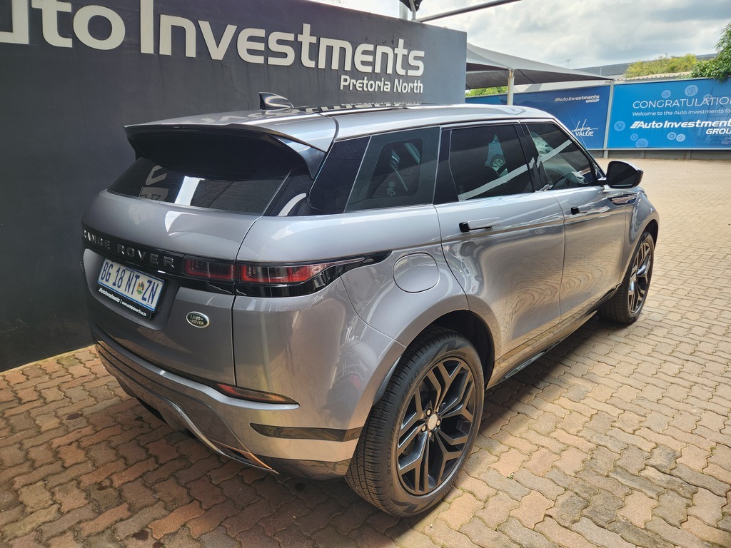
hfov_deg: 73.9
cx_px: 366
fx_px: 486
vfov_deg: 58.9
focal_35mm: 23
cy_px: 274
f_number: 1.8
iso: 20
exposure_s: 1/180
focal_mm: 5.4
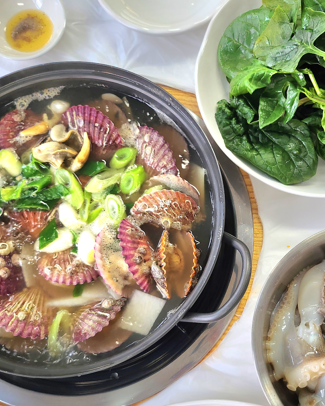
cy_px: 250
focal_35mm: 43
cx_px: 230
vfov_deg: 42.6
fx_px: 517
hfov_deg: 34.4
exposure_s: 1/182
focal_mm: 5
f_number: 1.8
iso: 160
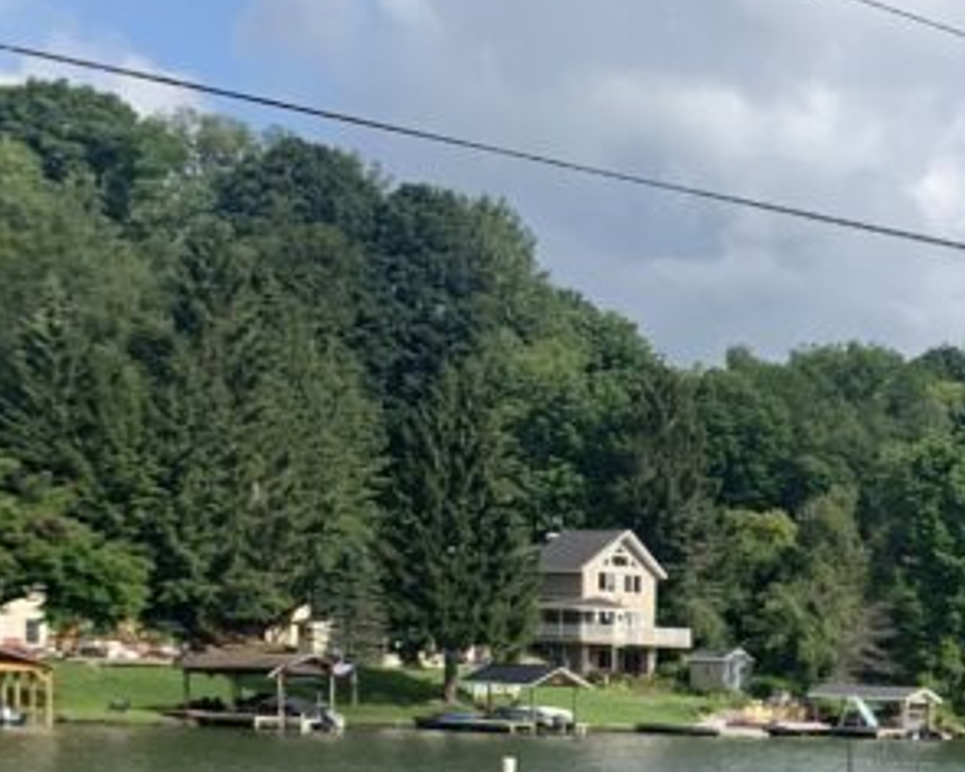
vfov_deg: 16.7
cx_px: 1439
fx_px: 2513
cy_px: 949
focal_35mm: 88
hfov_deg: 19.1
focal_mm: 4.25
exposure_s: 1/2160
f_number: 1.8
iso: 25
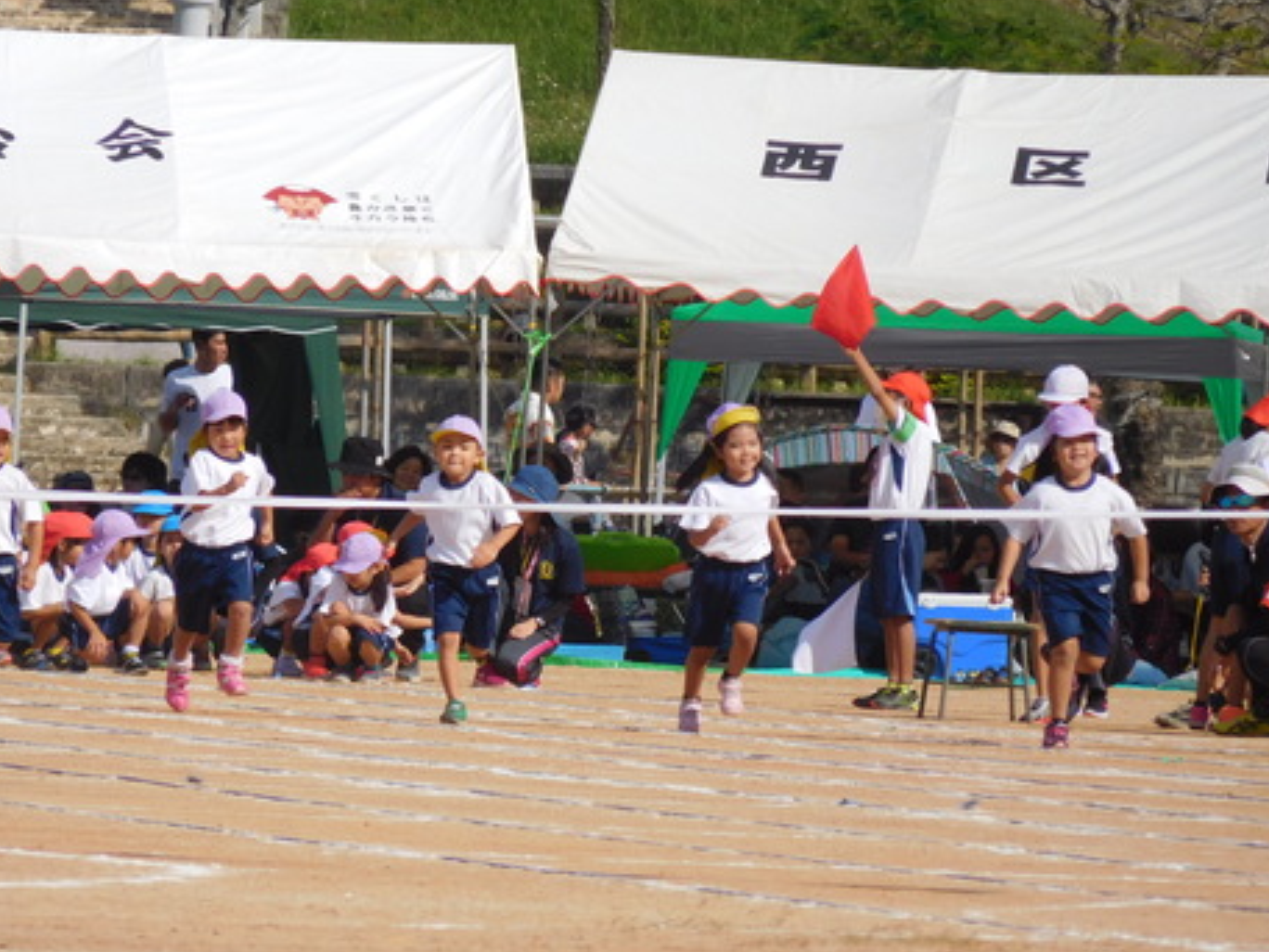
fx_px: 19283
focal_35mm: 526
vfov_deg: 2.8
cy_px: 479
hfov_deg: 3.8
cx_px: 612
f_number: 6.5
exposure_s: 1/800
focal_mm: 90
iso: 125
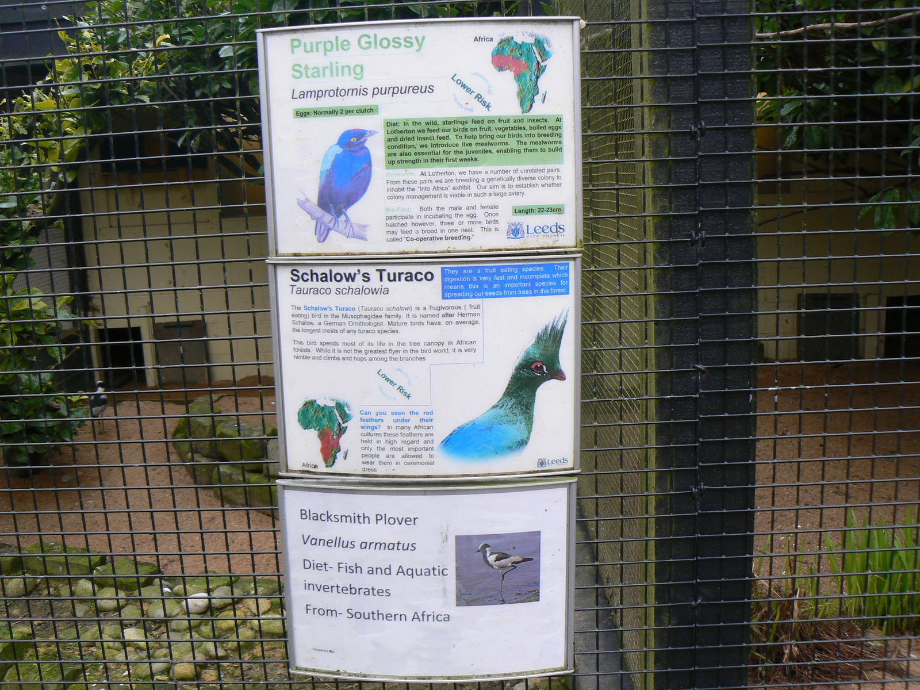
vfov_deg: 39.7
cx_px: 460
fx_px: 957
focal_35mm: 36
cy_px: 345
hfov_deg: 51.4
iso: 80
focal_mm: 6
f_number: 4
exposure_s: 1/80
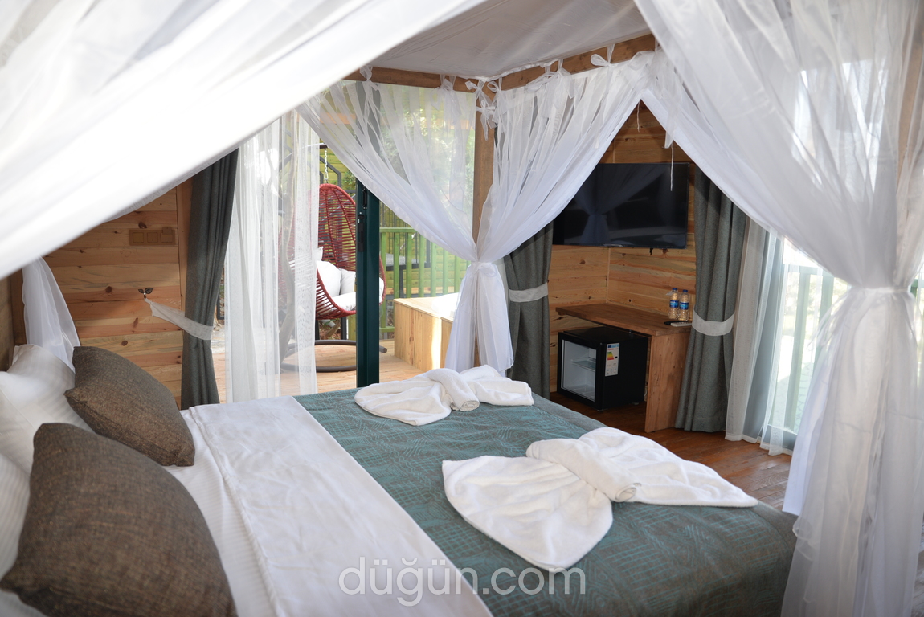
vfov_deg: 53.2
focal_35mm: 24
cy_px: 308
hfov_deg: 73.7
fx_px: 616
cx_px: 462
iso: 250
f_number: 3.5
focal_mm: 24
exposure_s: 1/80
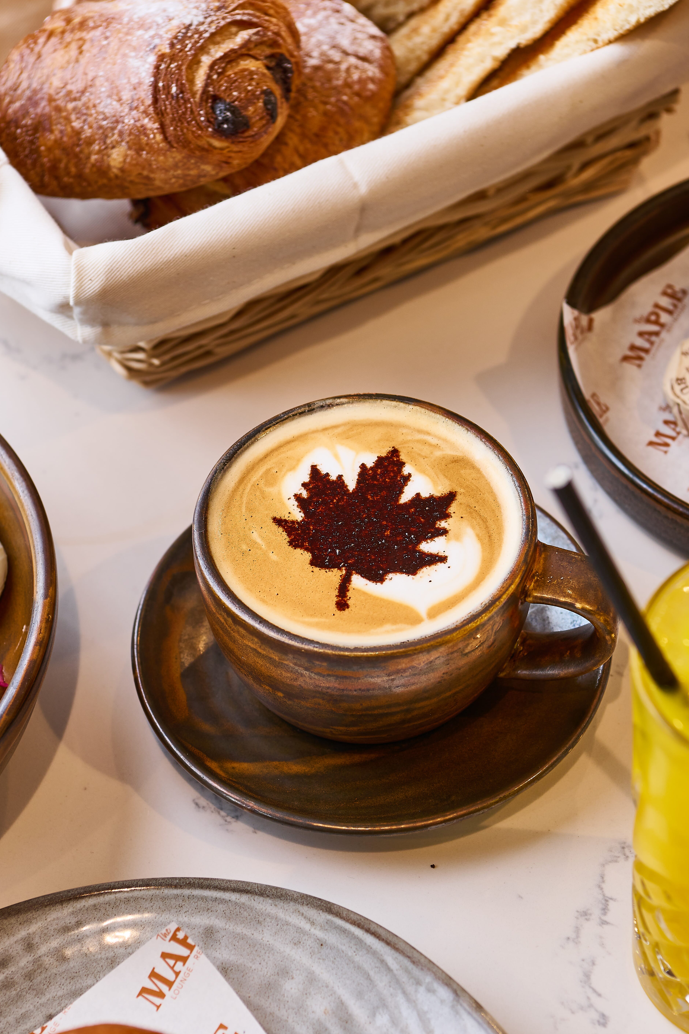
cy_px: 541
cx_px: 354
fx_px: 2928
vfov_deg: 20.0
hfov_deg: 13.4
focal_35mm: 102
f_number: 5.6
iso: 64
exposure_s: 1/100
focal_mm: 70
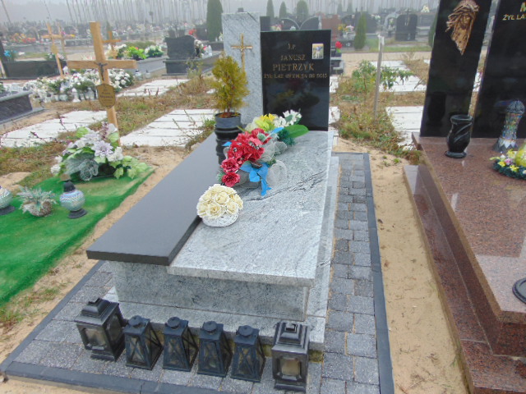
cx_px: 263
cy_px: 197
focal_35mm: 25
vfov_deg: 54.9
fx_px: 380
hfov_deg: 69.4
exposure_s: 1/400
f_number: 3
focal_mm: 4.5
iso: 80
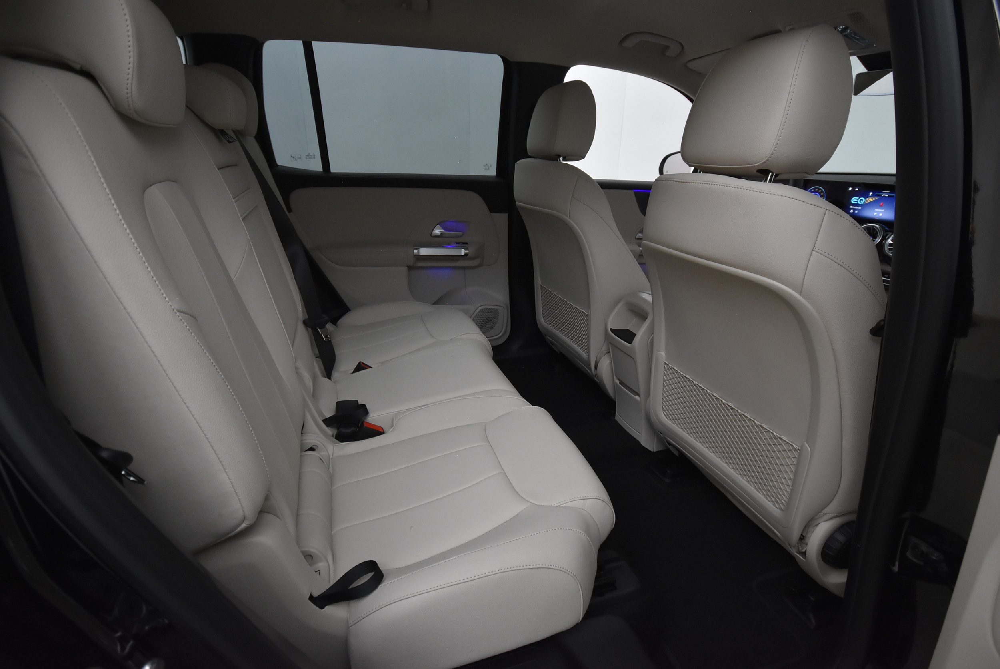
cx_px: 500
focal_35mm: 18
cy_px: 334
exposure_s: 1/60
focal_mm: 12
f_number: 4.5
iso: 2000
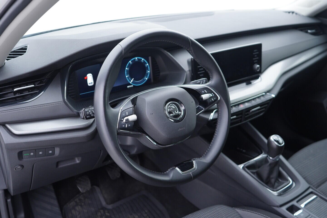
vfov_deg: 36.9
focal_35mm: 36
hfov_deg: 53.1
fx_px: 327
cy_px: 109
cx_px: 164
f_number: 2.8
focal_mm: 24
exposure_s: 1/40
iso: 250
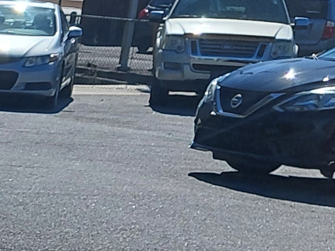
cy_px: 448
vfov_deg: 8.9
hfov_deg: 10.3
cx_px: -547
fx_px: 1538
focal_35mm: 159
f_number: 1.8
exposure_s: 1/5285
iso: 64
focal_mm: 4.69
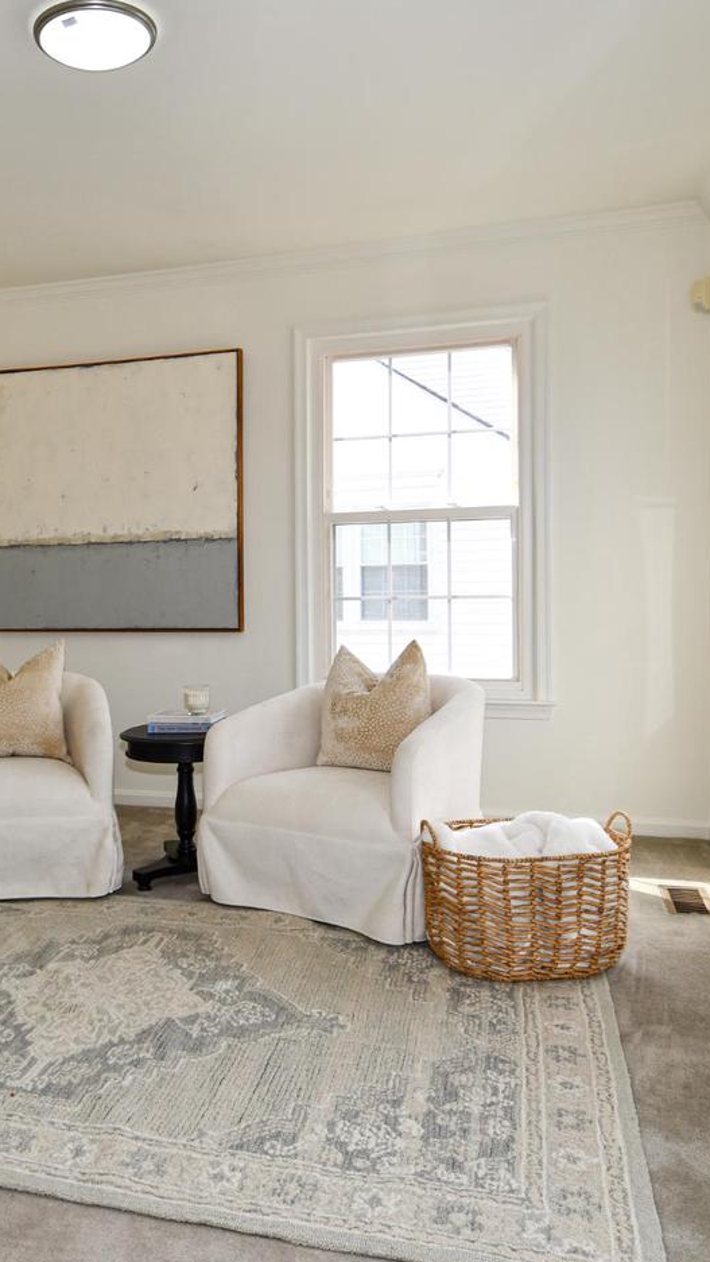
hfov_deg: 38.7
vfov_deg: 66.1
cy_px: 624
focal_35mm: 29
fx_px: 970
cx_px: 144
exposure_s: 1/125
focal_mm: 12
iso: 110
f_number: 5.6
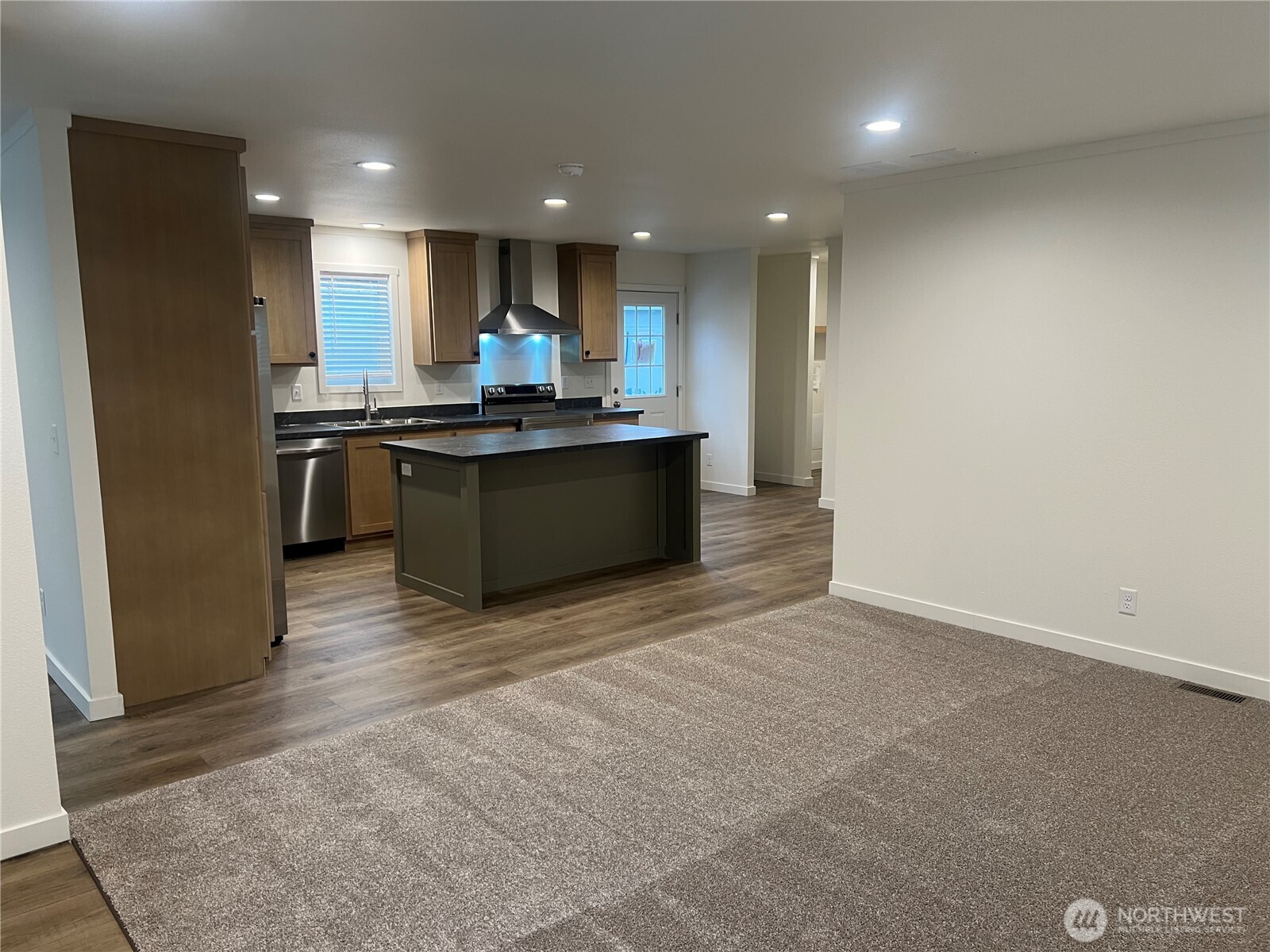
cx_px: 635
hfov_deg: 67.3
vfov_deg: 53.1
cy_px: 476
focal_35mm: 26
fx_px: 954
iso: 80
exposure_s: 1/60
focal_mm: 5.7
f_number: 1.5
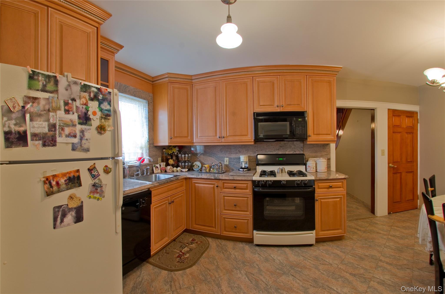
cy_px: 147
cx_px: 222
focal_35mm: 16
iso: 100
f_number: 10
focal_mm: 10.5
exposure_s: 1/2
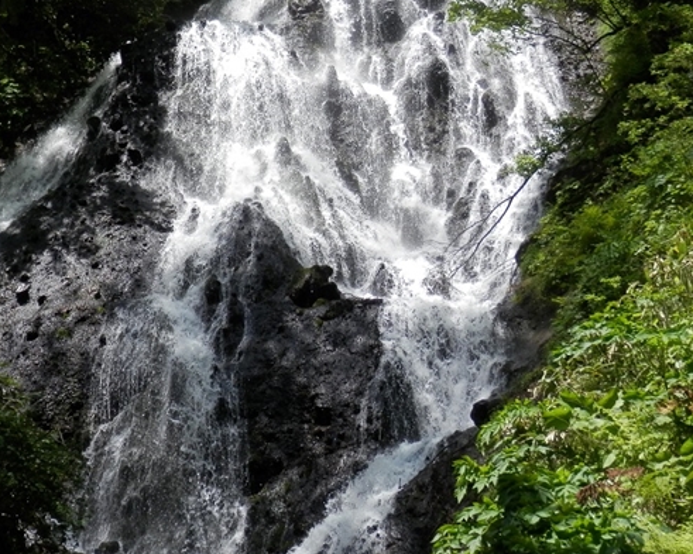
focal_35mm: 68
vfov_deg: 22.4
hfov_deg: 27.7
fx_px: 1395
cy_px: 207
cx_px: 224
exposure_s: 1/400
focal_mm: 8
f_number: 3.8
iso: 80
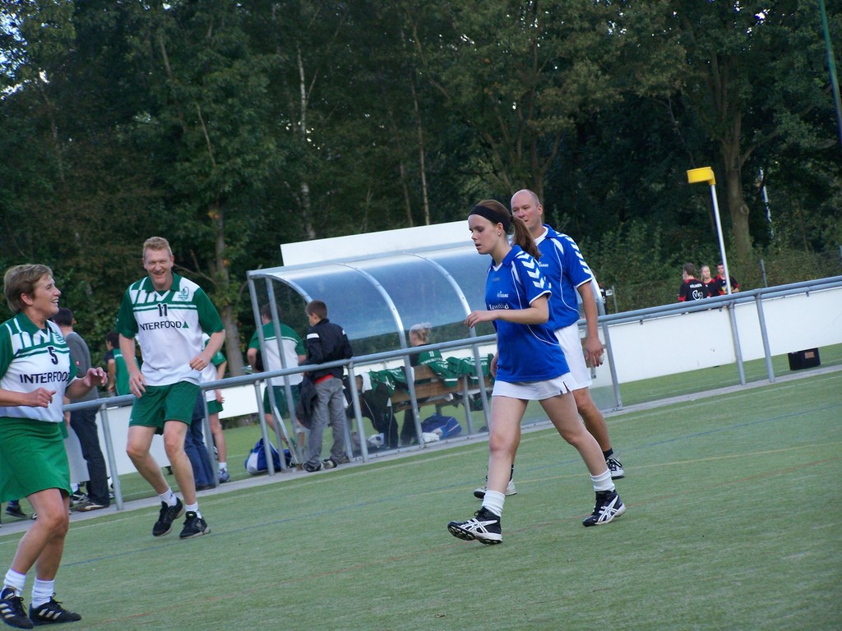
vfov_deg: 10.7
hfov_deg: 14.2
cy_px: 316
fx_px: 3381
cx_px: 421
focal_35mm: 139
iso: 160
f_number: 3.3
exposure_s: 1/400
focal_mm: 23.1
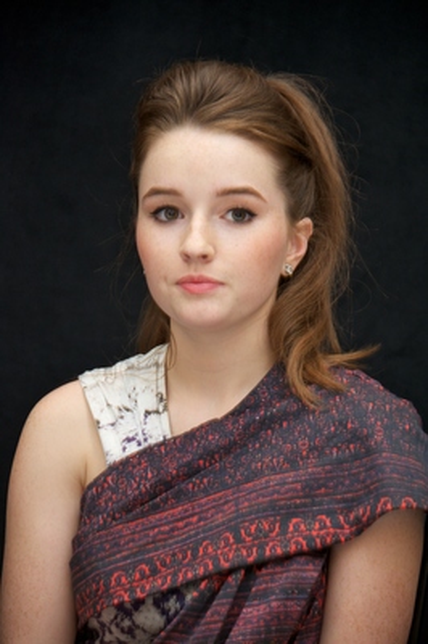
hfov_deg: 7.6
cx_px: 214
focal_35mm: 180
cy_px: 322
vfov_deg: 11.4
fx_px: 3215
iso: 1000
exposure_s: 1/60
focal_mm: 180
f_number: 5.6
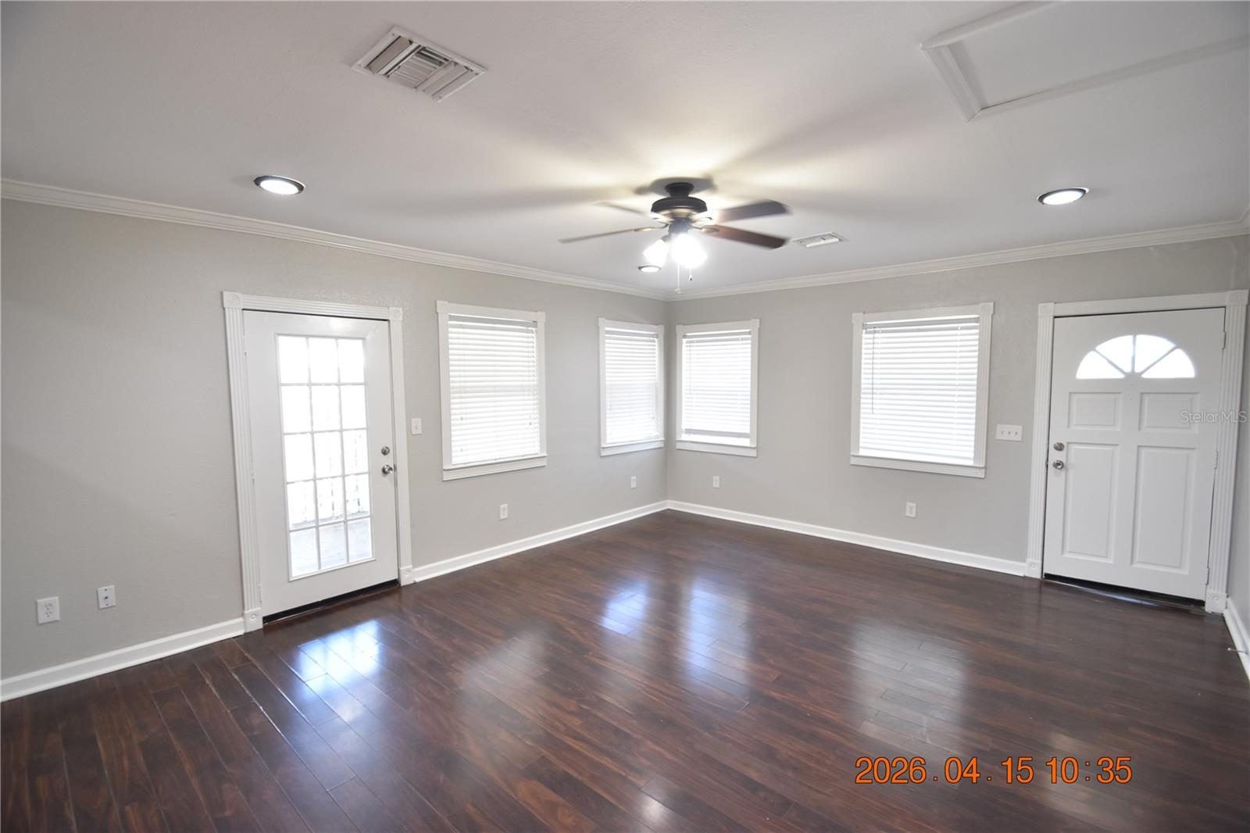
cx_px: 625
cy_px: 416
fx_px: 521
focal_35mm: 15
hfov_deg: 100.4
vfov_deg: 77.3
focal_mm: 10
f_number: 3.5
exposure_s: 1/45
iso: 800
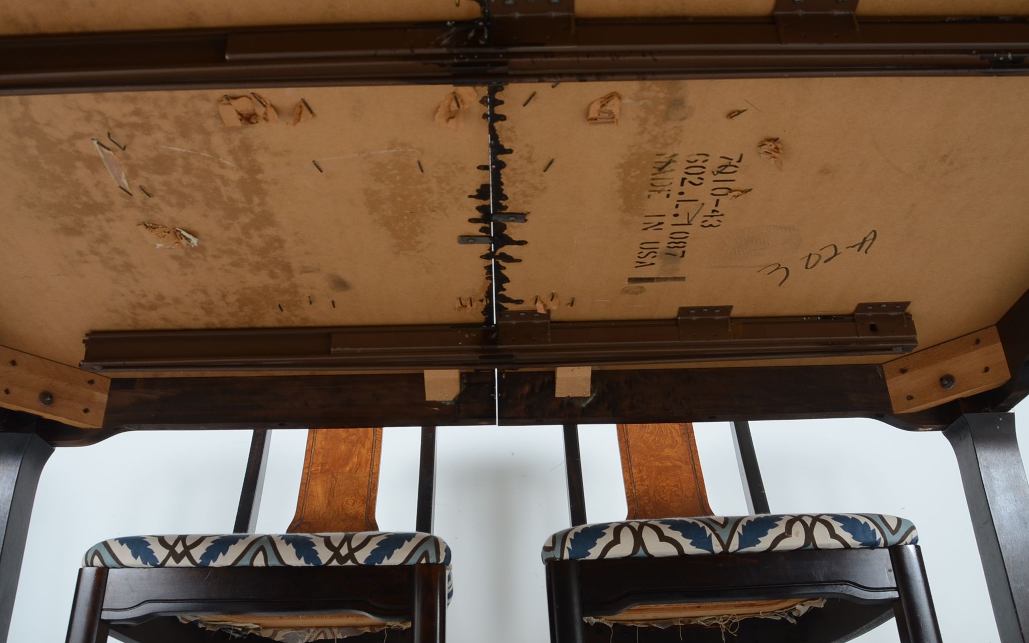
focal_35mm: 33
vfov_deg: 38.2
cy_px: 263
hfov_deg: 58.1
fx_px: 925
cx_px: 498
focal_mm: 18
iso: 160
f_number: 7.1
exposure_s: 1/60
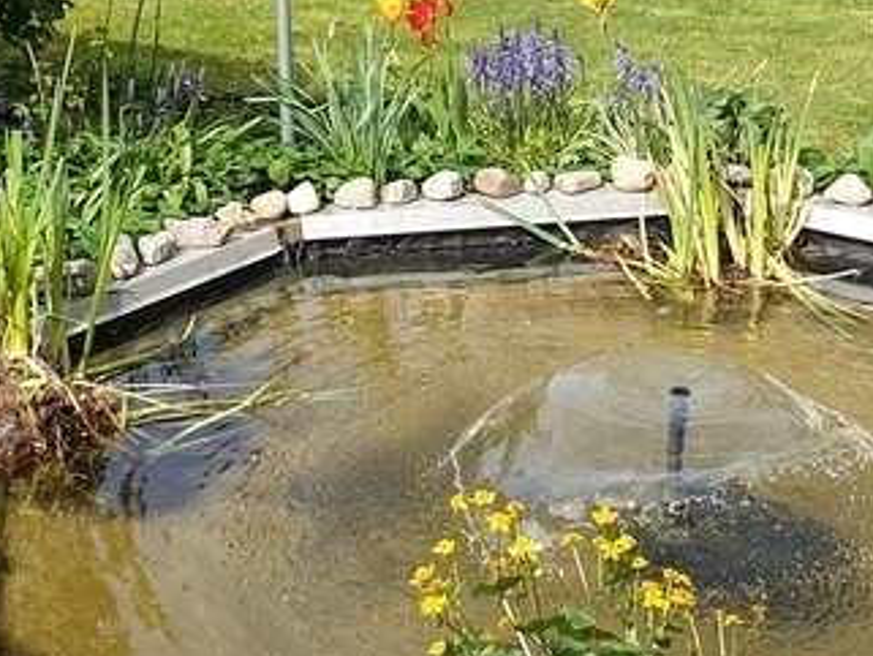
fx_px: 2094
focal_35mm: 83
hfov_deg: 23.5
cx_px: 487
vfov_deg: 17.7
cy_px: 147
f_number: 2.4
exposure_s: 1/756
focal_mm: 4.3
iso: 50
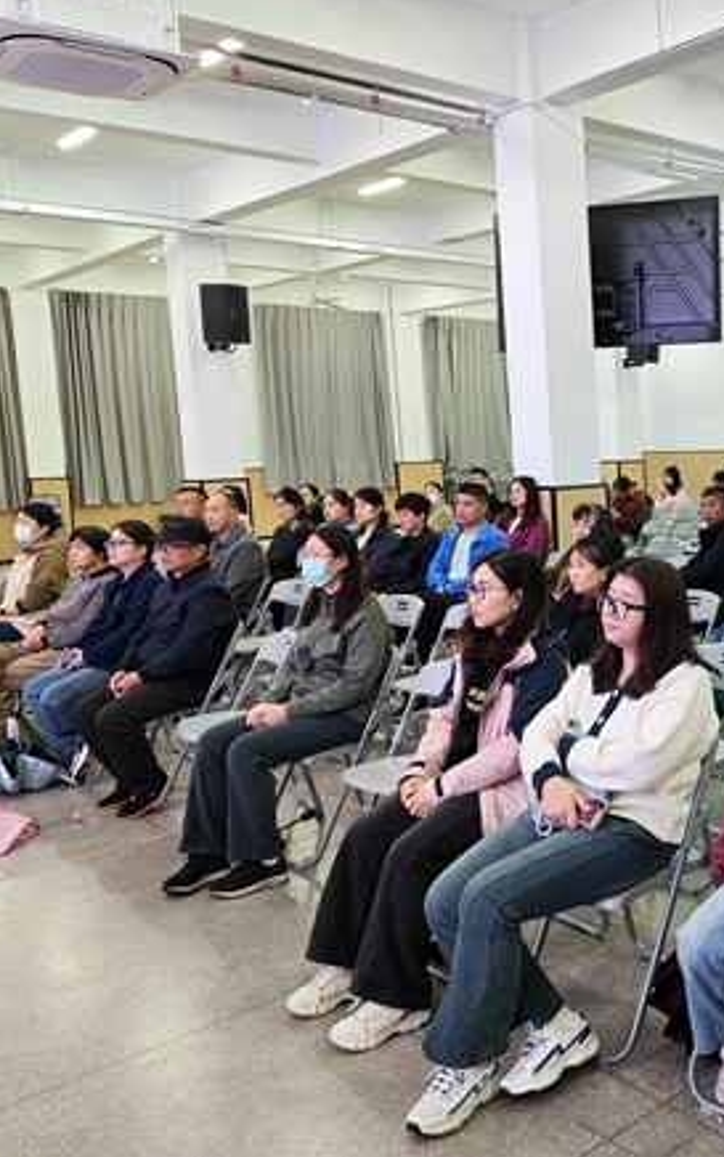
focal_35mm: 35
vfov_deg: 55.3
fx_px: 1104
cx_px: 772
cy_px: 565
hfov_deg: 32.5
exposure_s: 1/50
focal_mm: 6.12
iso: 1000
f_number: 1.9
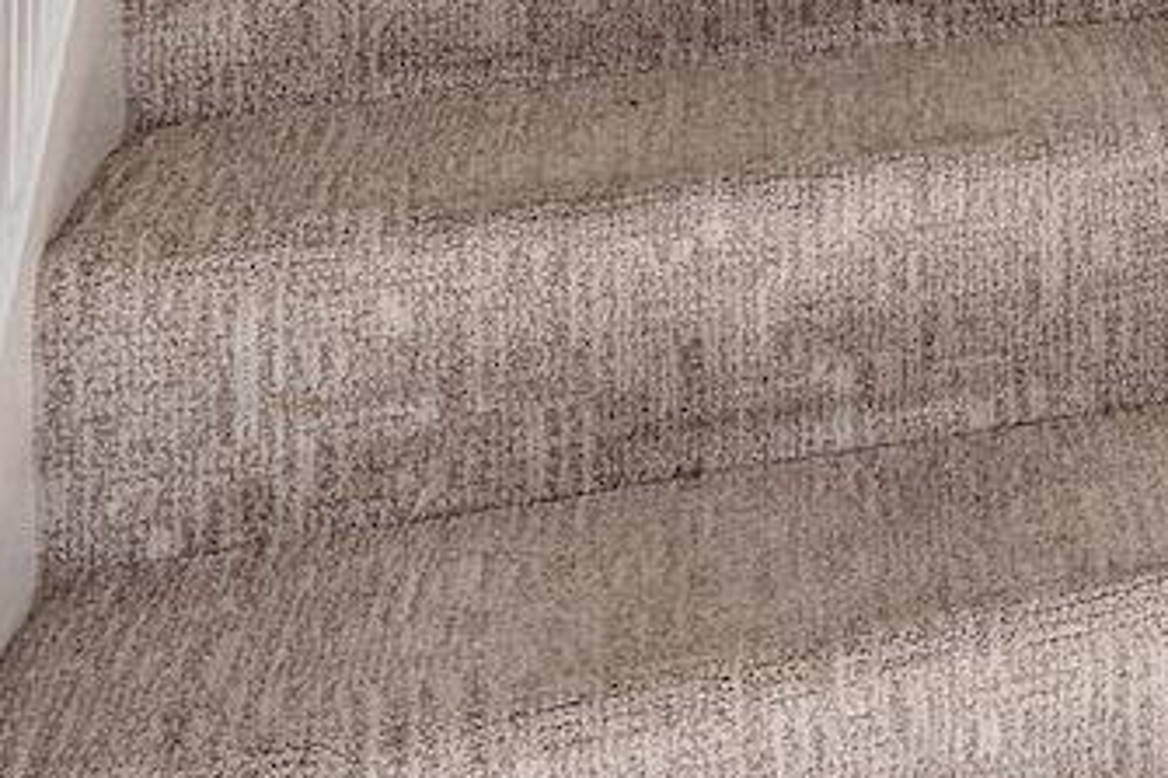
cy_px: -823
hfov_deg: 19.2
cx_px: 1959
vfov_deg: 13.4
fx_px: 2789
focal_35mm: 86
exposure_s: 1/30
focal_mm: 16
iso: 500
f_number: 8
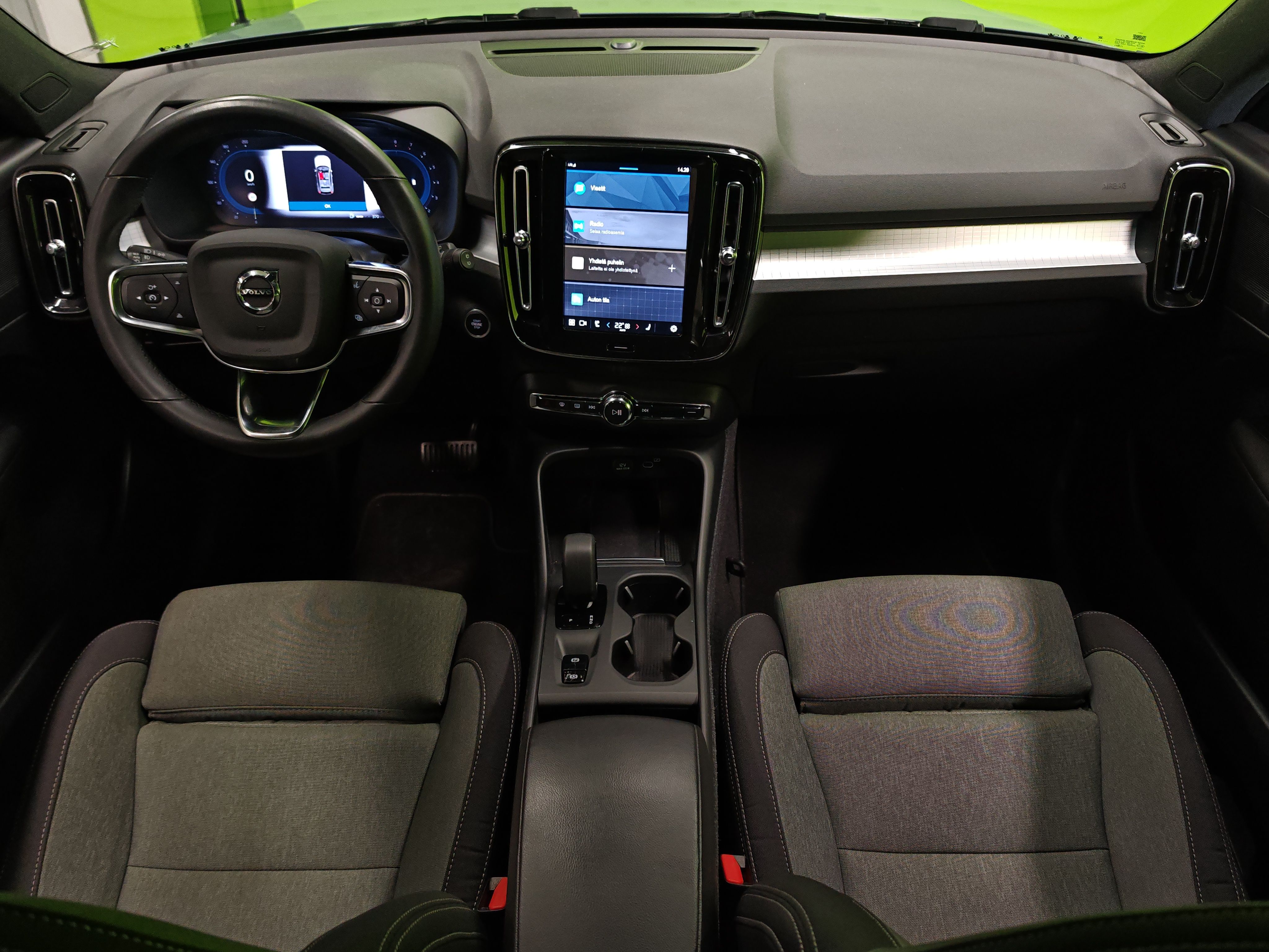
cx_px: 634
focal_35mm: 27
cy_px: 476
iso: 500
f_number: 1.4
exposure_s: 1/250
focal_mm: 6.83
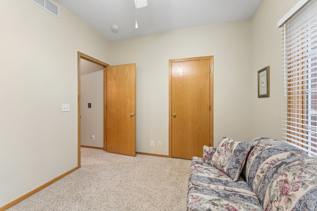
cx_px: 158
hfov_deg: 104.3
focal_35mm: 14
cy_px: 106
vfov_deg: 81.2
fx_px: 123
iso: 500
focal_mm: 14
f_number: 6.3
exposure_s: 1/13
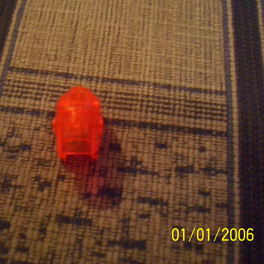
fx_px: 414
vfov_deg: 35.3
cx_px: 75
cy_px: 122
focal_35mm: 48
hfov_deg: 34.8
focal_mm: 6
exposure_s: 1/8
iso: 800
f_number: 2.7
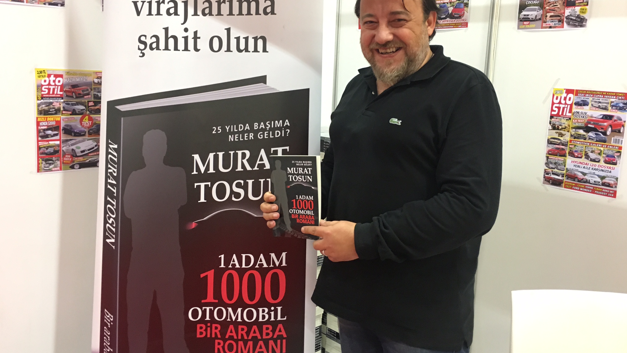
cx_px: 311
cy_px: 144
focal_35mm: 32
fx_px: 532
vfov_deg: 36.6
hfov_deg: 61.0
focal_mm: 4.15
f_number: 2.2
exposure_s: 1/33
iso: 200
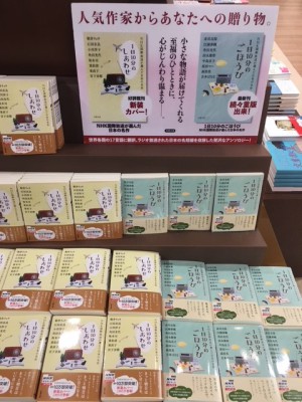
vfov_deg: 61.7
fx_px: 337
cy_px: 201
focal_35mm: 29
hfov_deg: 48.2
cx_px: 151
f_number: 2.2
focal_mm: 4.15
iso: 40
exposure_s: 1/30
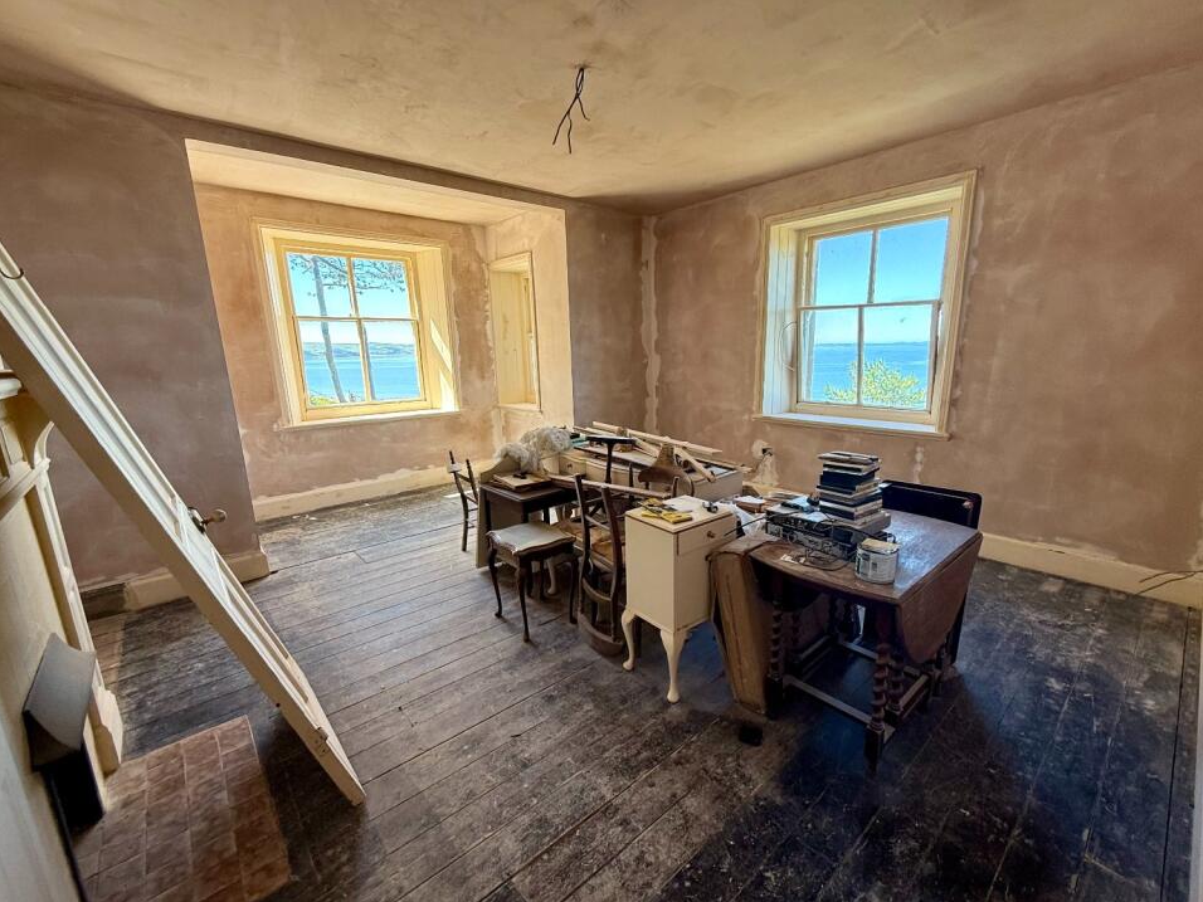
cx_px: 622
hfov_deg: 98.1
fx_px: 521
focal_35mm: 15
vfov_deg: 81.7
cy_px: 462
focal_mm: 2.22
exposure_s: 1/107
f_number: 2.2
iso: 64
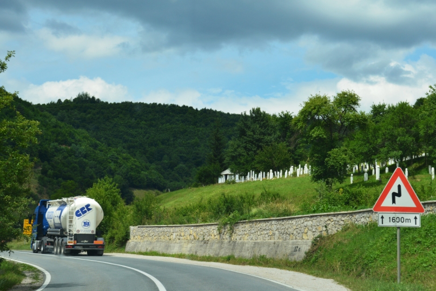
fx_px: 969
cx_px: 253
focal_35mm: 80
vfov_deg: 17.1
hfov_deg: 25.3
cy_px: 113
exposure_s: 1/250
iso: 200
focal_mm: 42
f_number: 9
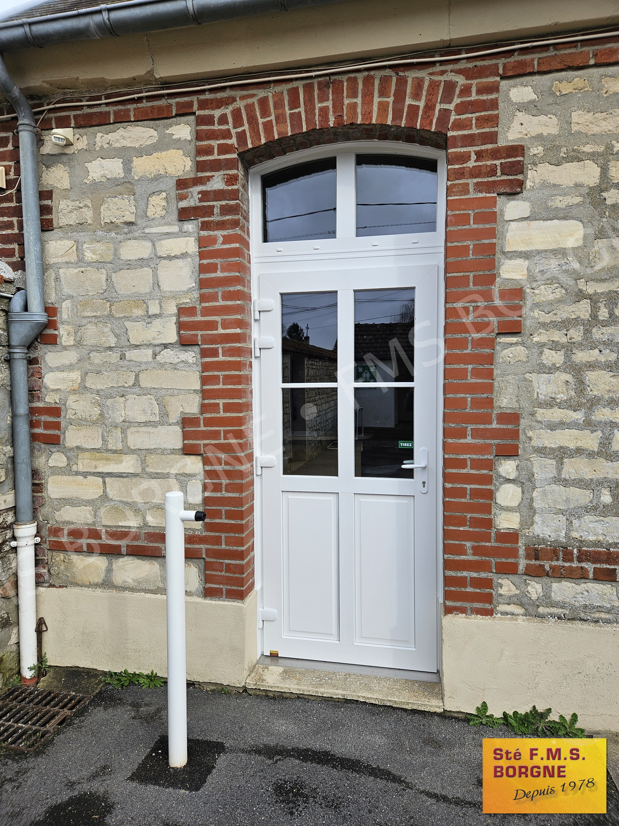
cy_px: 413
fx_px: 548
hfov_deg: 58.9
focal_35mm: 23
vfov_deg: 73.9
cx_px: 310
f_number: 1.8
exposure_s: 1/864
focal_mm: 5.4
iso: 25
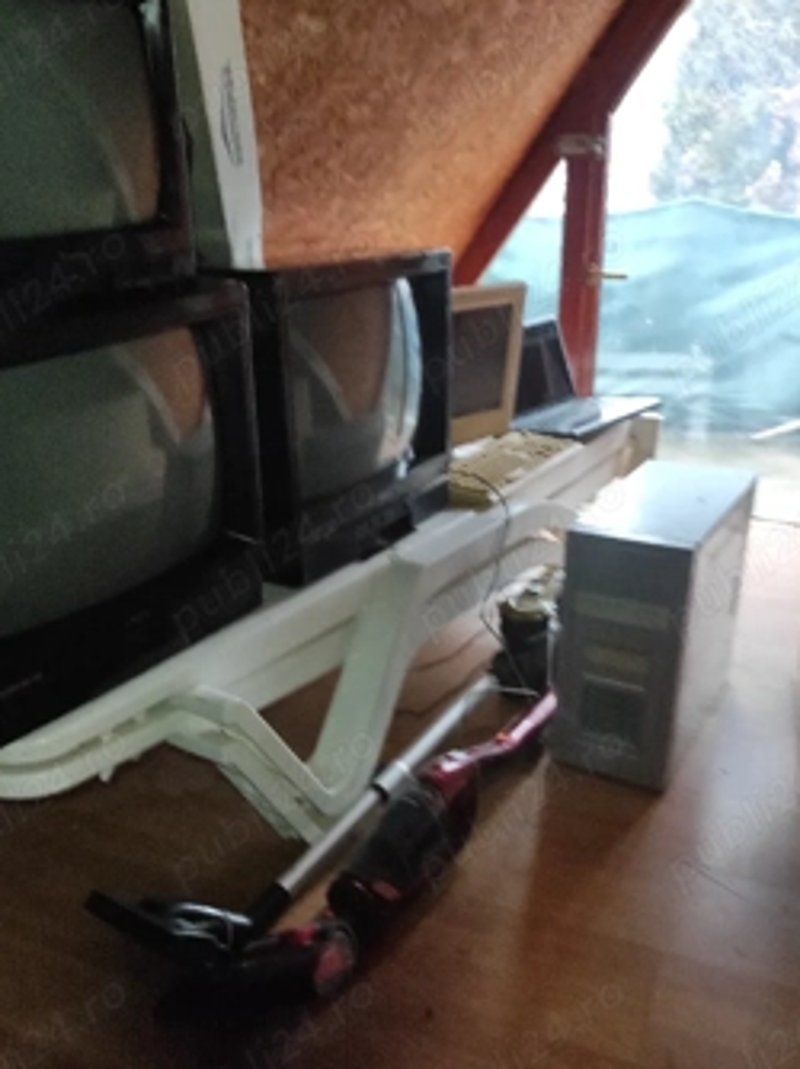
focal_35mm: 30
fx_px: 926
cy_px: 597
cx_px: 336
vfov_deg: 59.8
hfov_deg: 46.6
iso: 496
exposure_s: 1/25
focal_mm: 5.43
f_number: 1.89
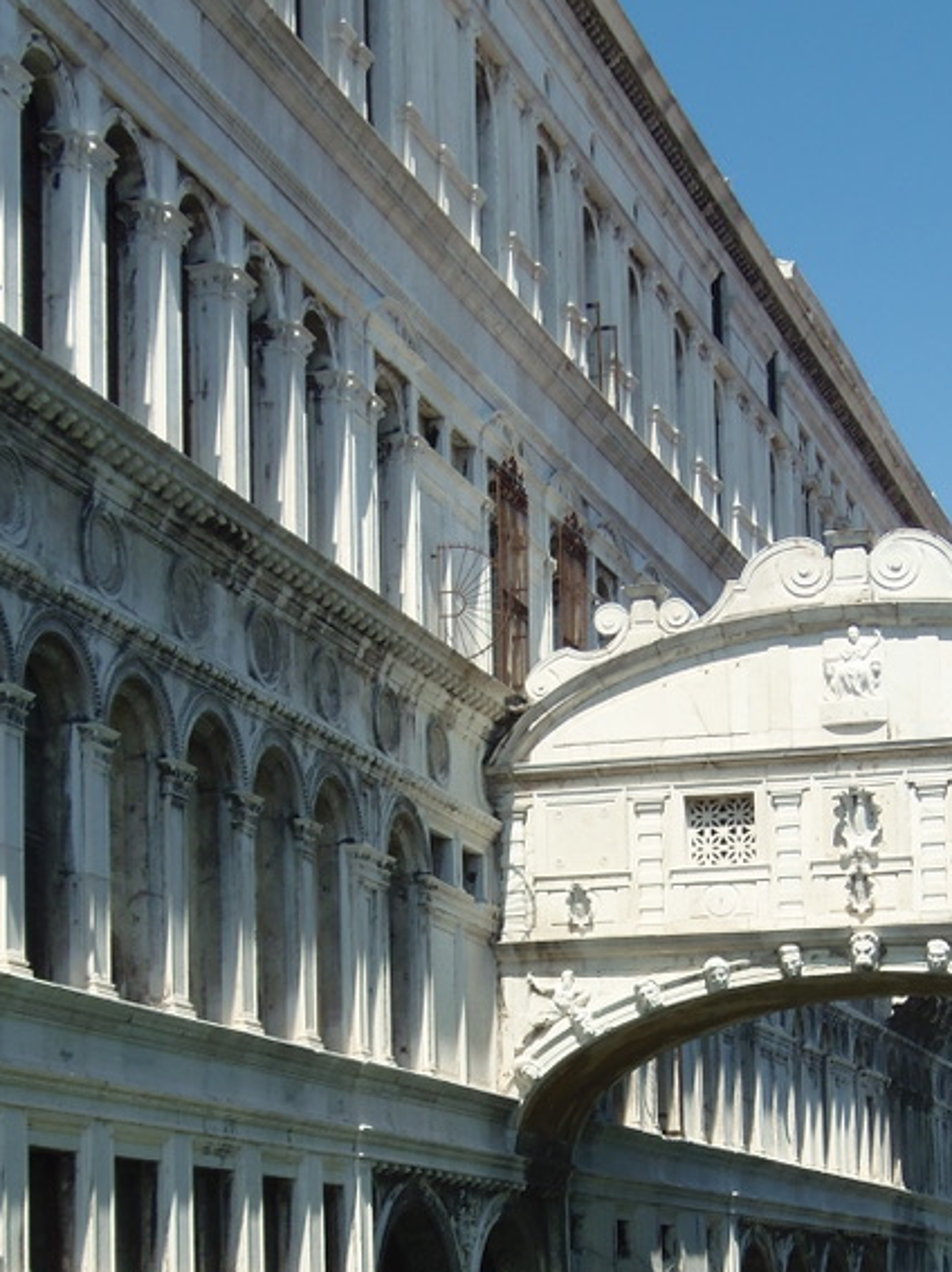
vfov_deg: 25.1
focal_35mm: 76
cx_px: 606
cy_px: 1072
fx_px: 2789
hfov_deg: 19.3
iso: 64
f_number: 3.6
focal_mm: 7.8
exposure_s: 1/640
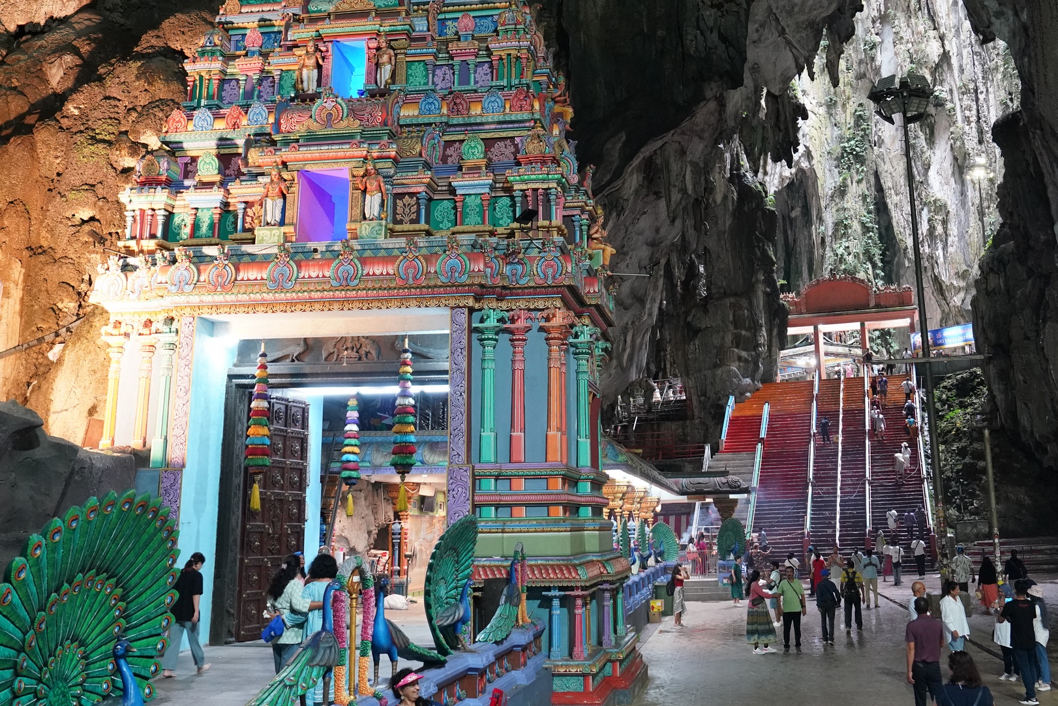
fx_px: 1088
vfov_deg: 35.5
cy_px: 214
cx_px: 605
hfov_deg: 51.7
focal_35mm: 37
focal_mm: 24
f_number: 4
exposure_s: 1/40
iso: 4000
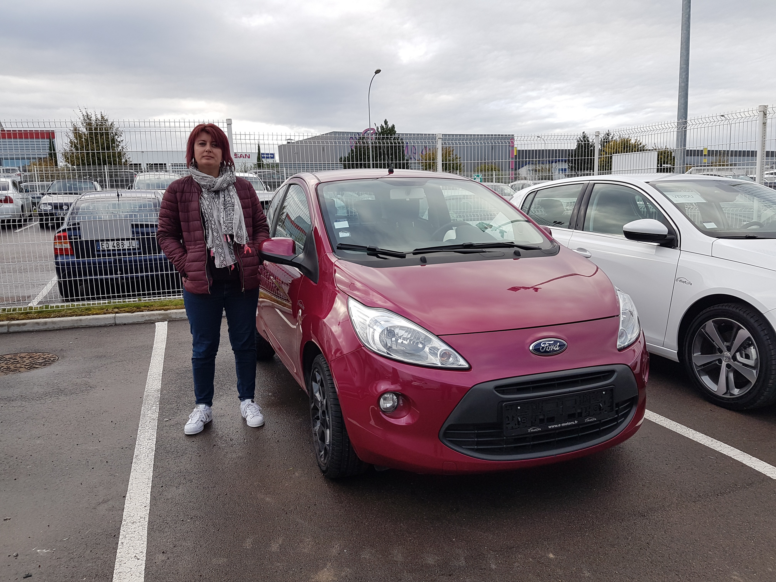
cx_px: 388
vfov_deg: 53.1
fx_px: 583
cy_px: 291
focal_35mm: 26
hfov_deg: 67.3
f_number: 1.7
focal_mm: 4.2
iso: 40
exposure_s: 1/570
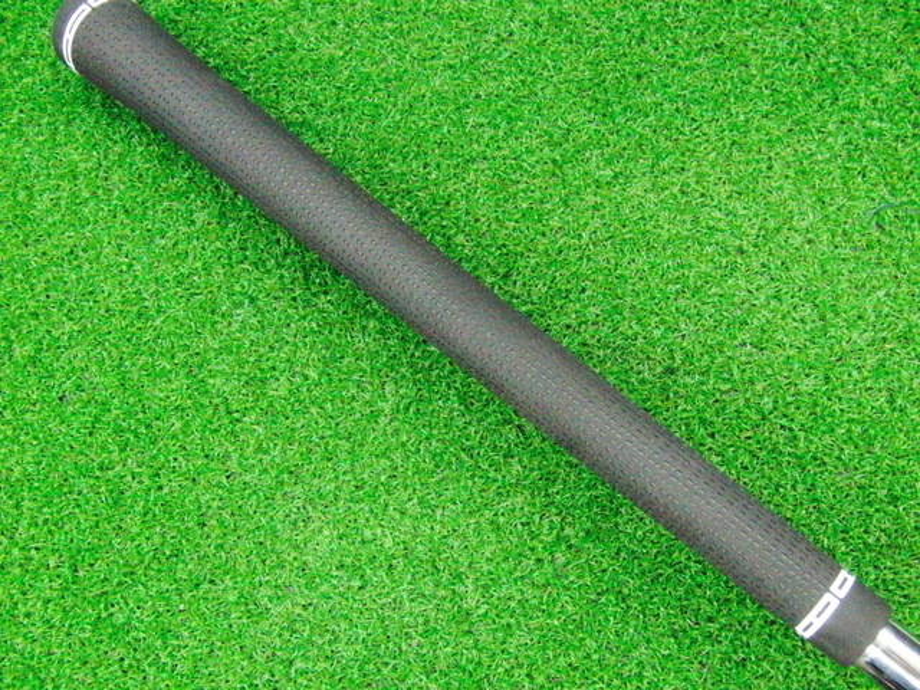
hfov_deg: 50.1
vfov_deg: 38.7
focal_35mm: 37
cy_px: 345
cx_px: 460
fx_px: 983
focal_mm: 6.42
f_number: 3.6
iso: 3200
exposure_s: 1/125
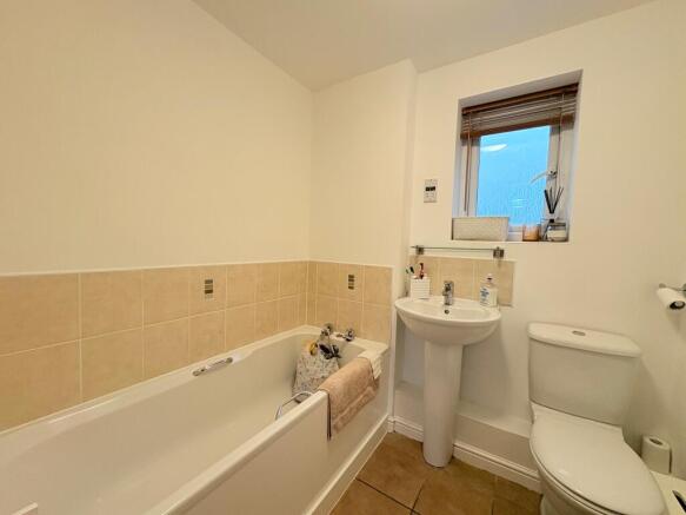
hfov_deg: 102.1
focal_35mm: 14
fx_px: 277
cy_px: 258
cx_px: 343
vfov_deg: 85.7
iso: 200
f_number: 2.2
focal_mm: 2.22
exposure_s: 1/50
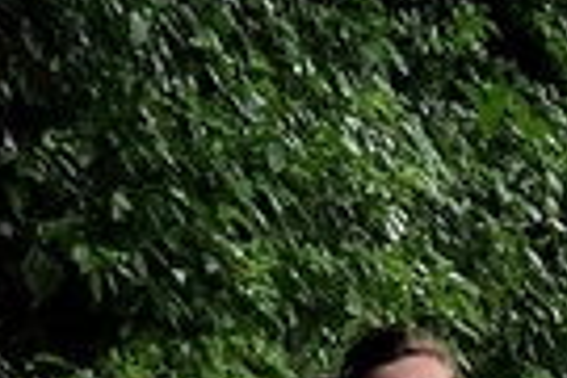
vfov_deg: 2.0
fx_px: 11059
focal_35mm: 702
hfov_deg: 2.9
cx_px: 1243
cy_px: 643
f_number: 5.6
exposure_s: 1/500
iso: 1000
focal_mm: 105
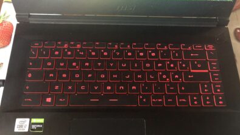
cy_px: 90
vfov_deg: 37.3
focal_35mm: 31
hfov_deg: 62.7
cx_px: 121
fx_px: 197
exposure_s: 1/4
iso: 160
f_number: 1.8
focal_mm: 4
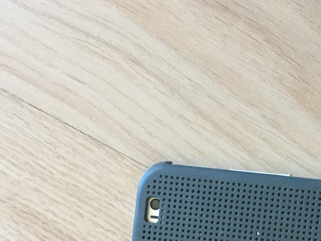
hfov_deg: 28.4
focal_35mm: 67
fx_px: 621
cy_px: 263
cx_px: 249
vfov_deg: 20.9
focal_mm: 4.15
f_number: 2.2
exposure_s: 1/33
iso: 200
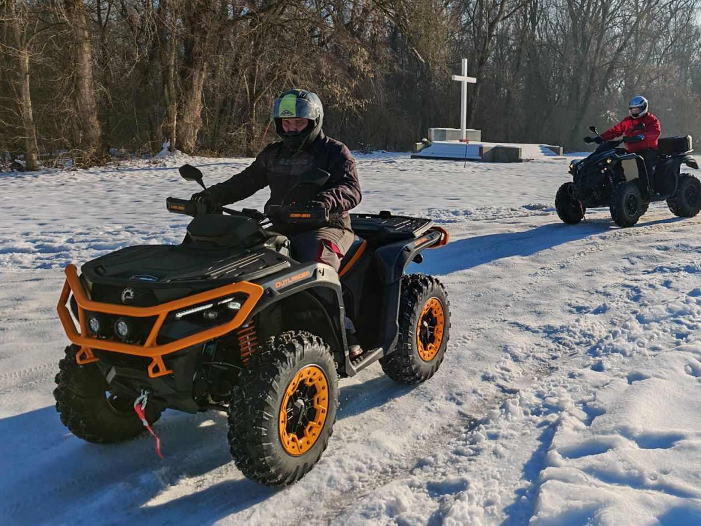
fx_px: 668
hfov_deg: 54.2
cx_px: 469
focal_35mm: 33
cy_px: 215
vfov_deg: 42.8
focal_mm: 6.83
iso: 100
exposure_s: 1/13000
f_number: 2
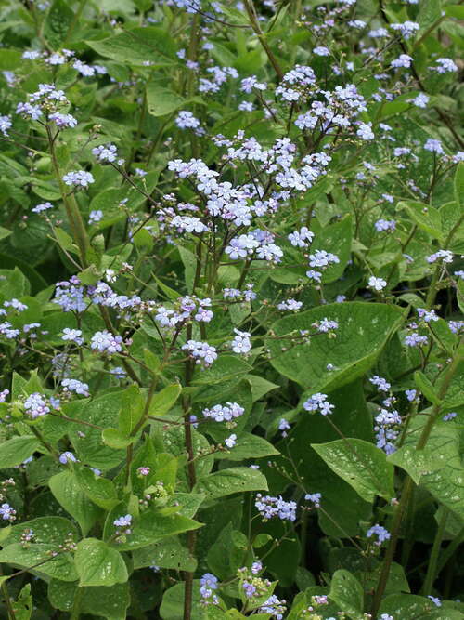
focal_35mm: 104
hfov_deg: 14.2
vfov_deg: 18.9
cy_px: 310
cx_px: 232
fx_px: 1859
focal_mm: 25.76
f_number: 8
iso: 100
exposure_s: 1/90
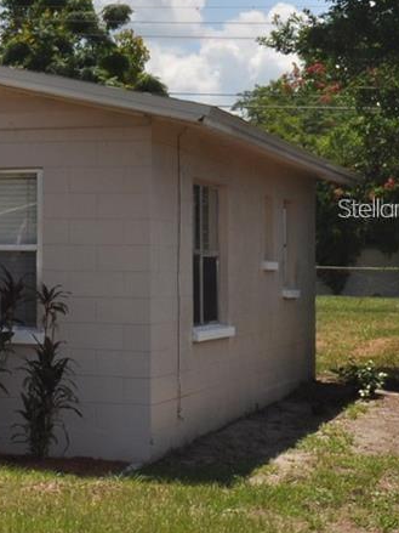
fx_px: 1937
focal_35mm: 126
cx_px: -518
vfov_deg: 15.6
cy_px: 208
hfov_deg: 10.4
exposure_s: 1/200
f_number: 13
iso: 200
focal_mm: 24
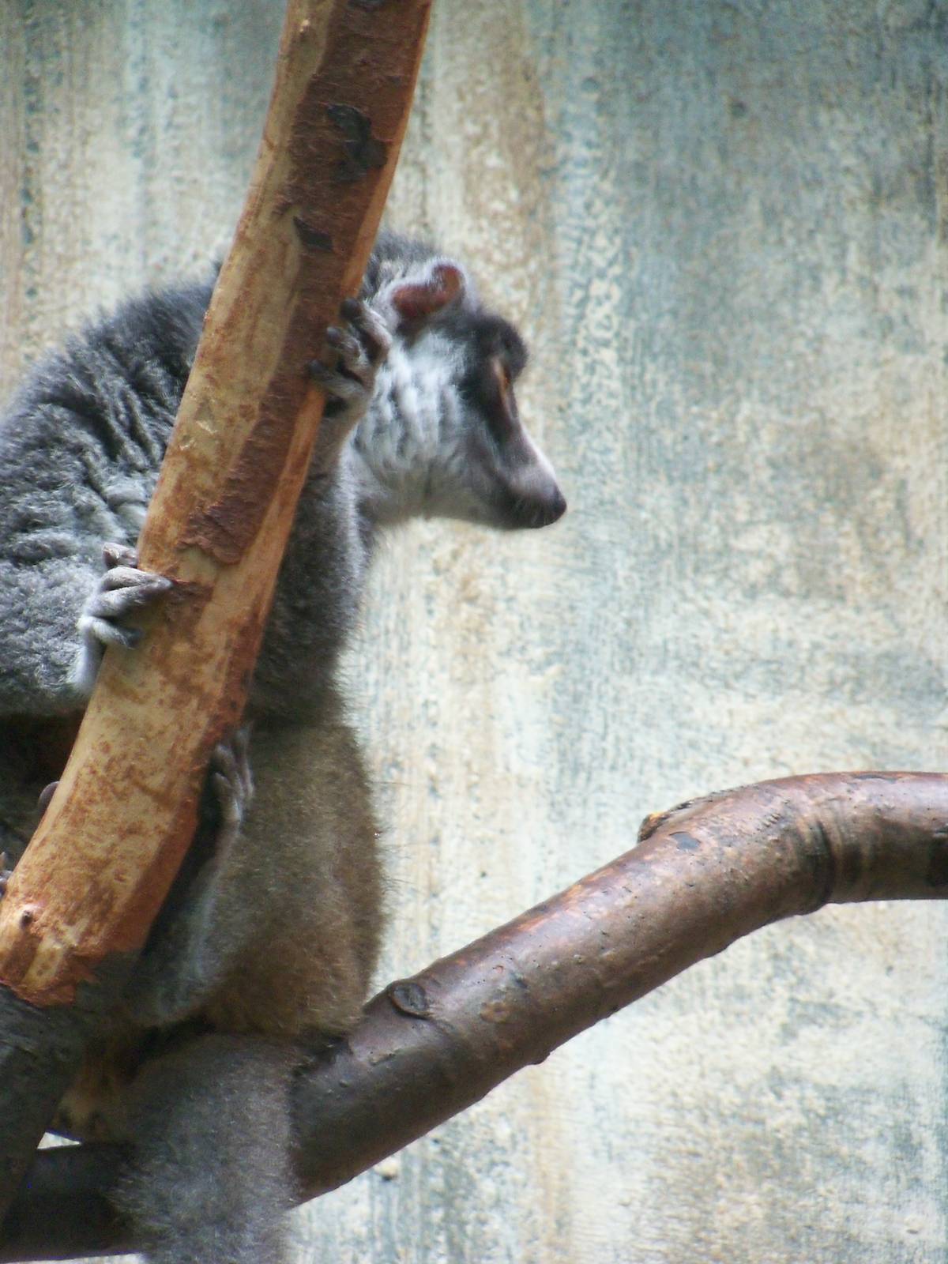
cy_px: 632
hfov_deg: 5.2
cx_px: 474
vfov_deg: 6.9
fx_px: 10443
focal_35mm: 286
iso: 400
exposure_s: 1/5
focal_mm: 50.6
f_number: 4.5
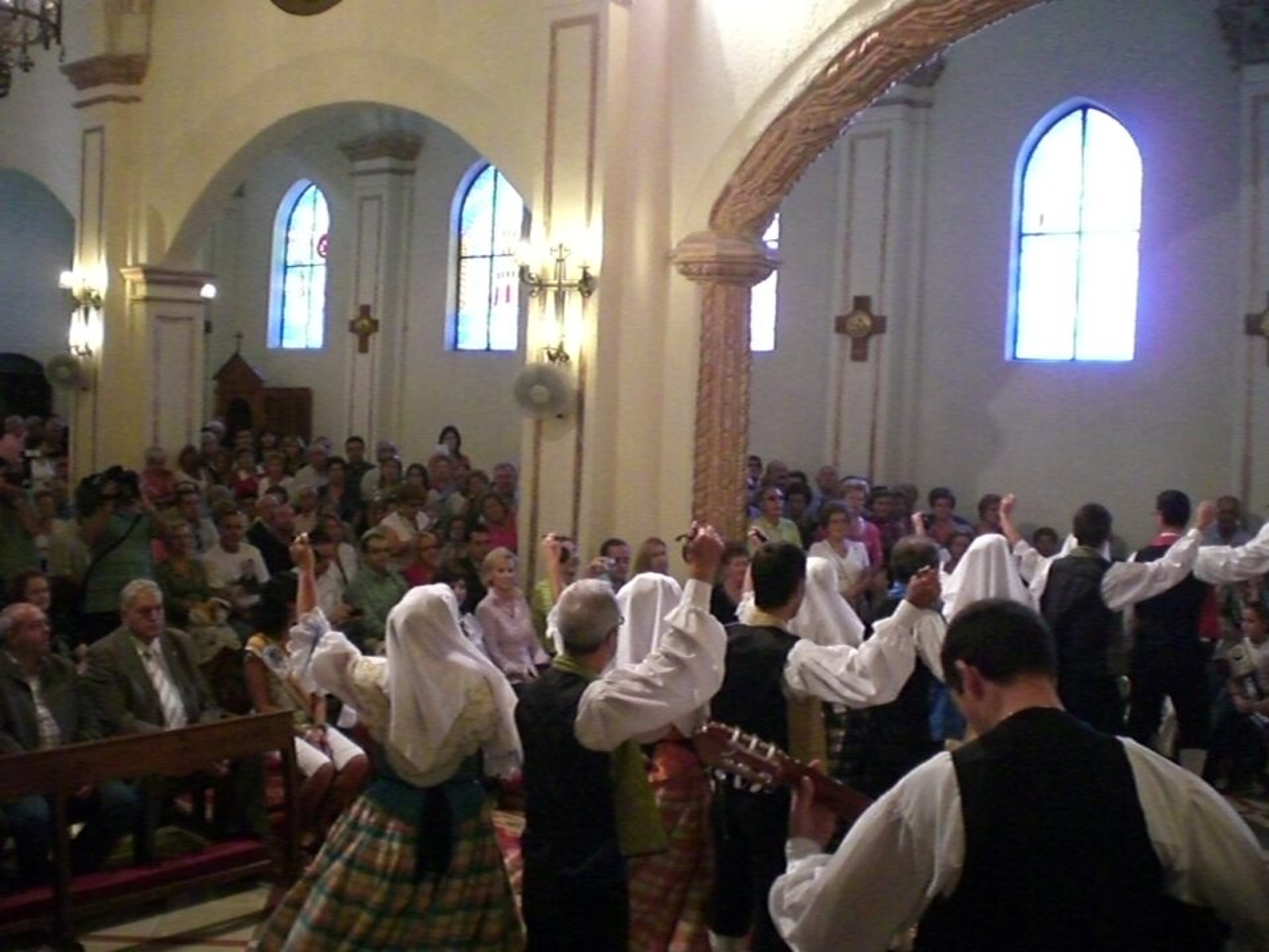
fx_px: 1393
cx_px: 634
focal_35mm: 38
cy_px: 476
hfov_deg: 49.0
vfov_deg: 37.7
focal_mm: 6.3
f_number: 3.1
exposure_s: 1/60
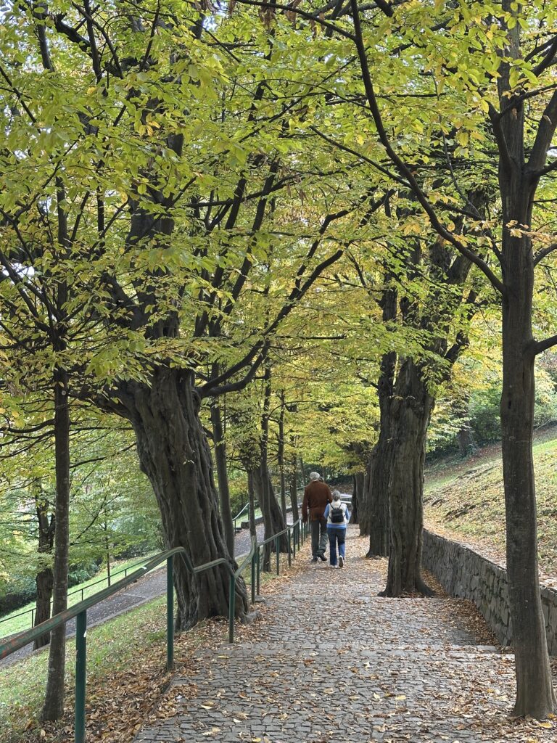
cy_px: 372
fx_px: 1030
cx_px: 278
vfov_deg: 39.7
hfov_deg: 30.3
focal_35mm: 48
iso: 80
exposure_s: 1/121
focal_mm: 6.86
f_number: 1.78
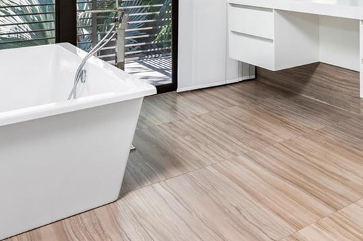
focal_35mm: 47
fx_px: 474
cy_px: -29
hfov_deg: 36.7
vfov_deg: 26.2
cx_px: 380
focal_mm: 16
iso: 320
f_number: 8
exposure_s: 1/400
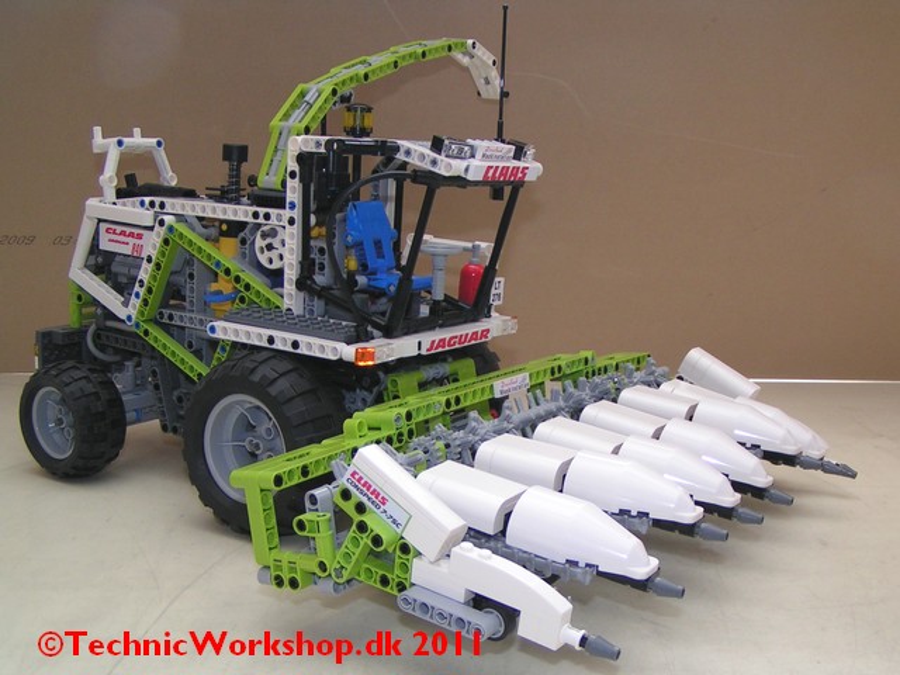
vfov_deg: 37.7
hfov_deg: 49.0
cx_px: 450
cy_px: 338
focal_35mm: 38
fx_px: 988
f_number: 2.8
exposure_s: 1/40
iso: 80
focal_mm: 5.8
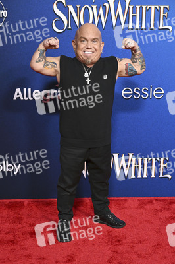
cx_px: 88
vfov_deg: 35.7
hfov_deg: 24.2
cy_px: 132
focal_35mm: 56
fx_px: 409
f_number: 4.5
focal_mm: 56
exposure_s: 1/250
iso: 3200
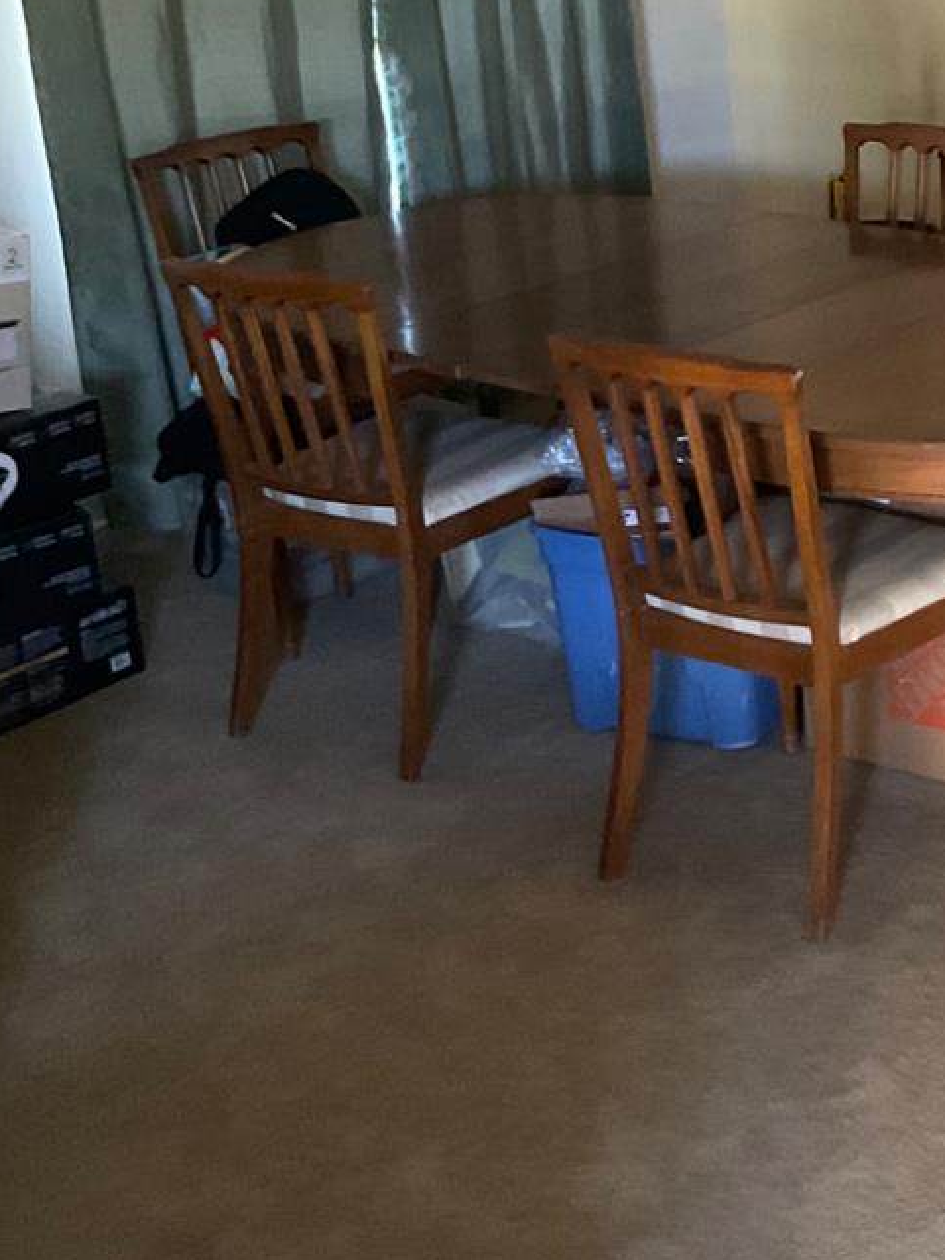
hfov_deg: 20.7
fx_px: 2475
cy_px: 321
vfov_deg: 28.2
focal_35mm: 68
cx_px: 995
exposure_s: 1/40
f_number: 1.8
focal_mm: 3
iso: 320
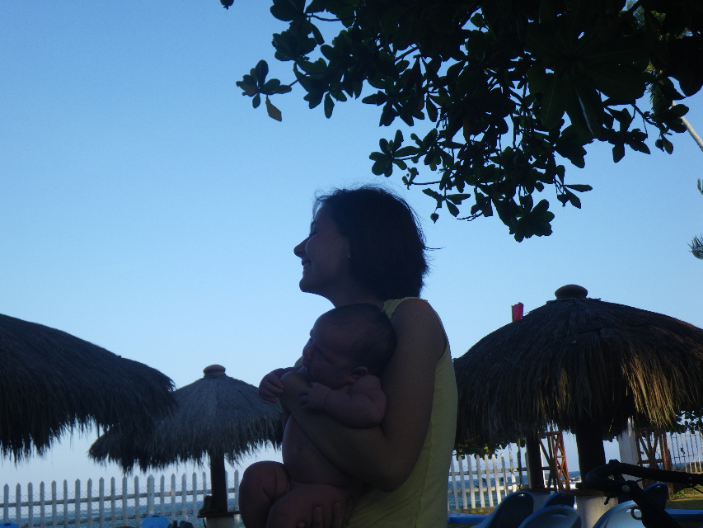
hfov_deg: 44.8
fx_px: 853
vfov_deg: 34.4
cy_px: 264
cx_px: 352
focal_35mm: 42
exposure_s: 1/200
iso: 50
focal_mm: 7.5
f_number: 4.2
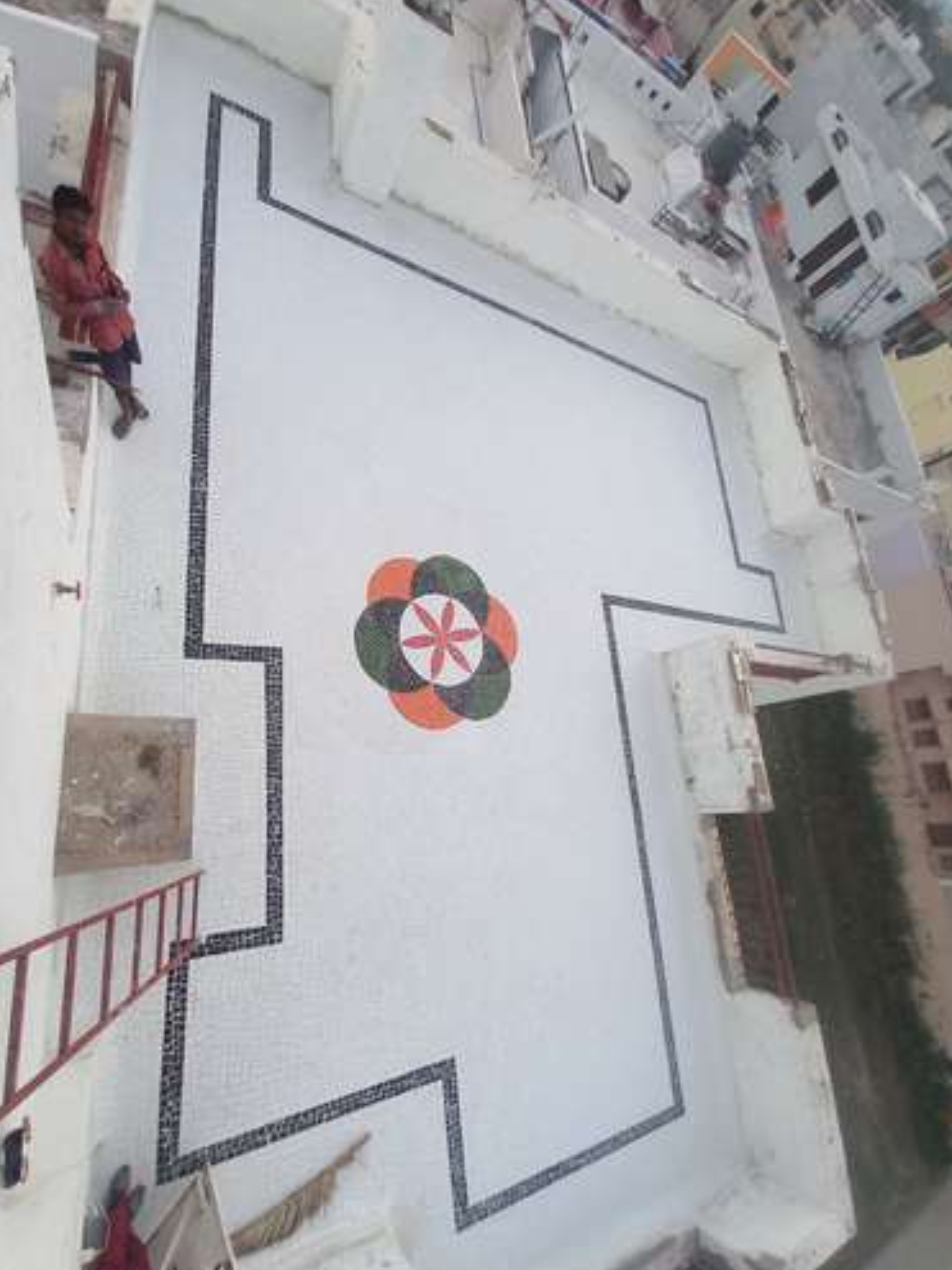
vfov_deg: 102.0
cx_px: 467
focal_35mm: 14
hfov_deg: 85.6
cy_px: 658
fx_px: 514
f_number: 2.2
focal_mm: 1.42
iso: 100
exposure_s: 1/50
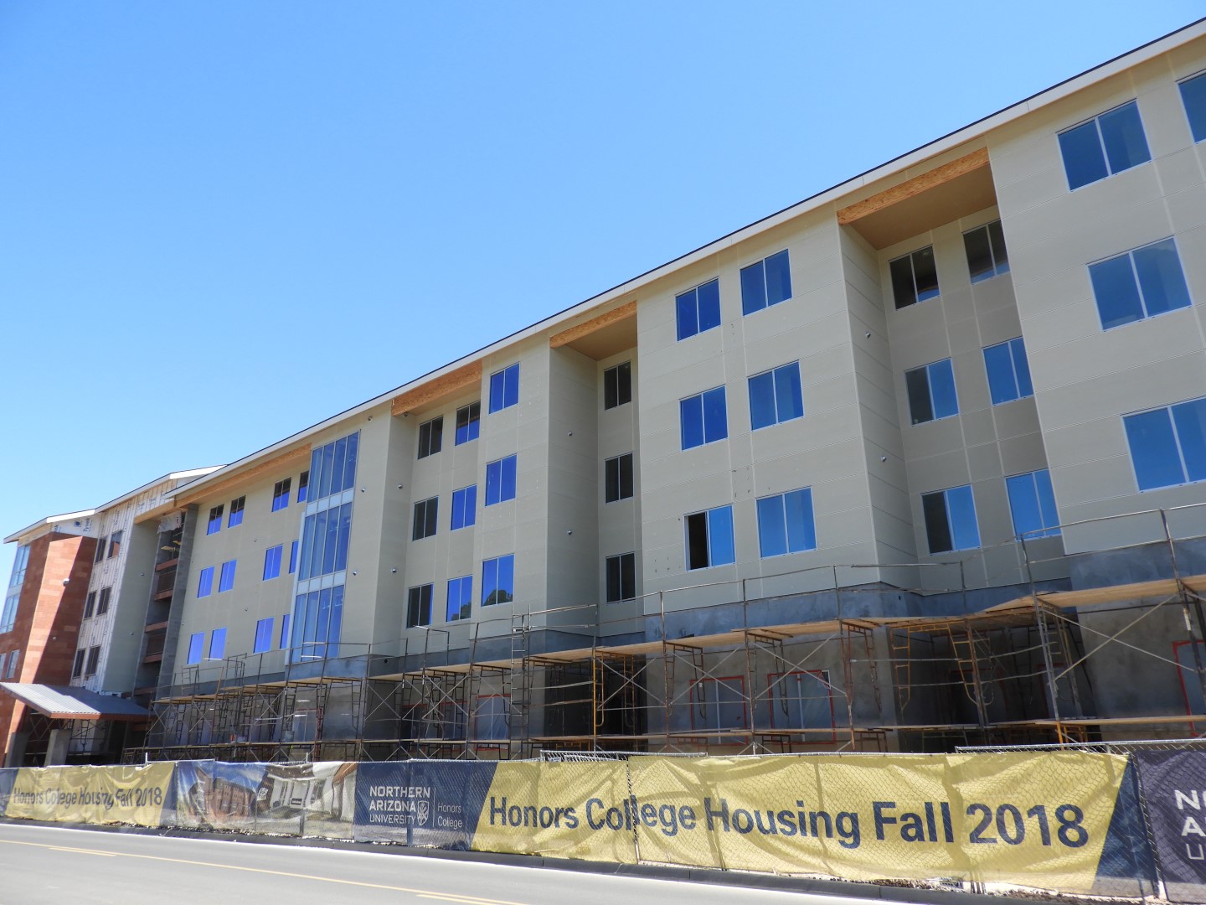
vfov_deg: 56.8
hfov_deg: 71.6
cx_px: 603
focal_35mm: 24
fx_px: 836
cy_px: 452
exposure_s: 1/500
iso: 100
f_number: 3.3
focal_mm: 4.3
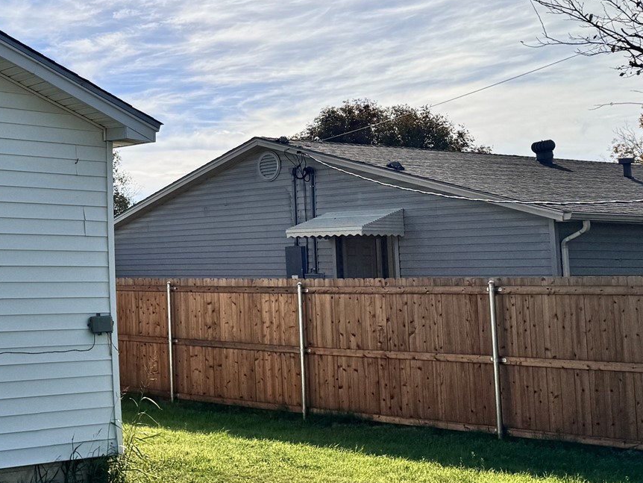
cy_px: 170
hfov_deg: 29.8
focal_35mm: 57
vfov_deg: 25.6
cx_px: -92
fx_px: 1059
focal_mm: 6.76
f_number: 1.78
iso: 80
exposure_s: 1/15152
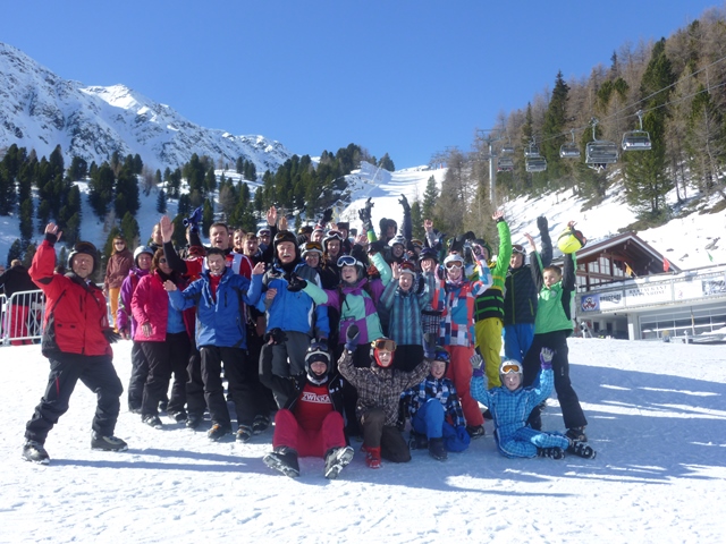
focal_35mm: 35
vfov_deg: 40.7
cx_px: 363
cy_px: 272
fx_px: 734
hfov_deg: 52.6
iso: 80
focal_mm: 6.3
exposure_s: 1/400
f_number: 3.8
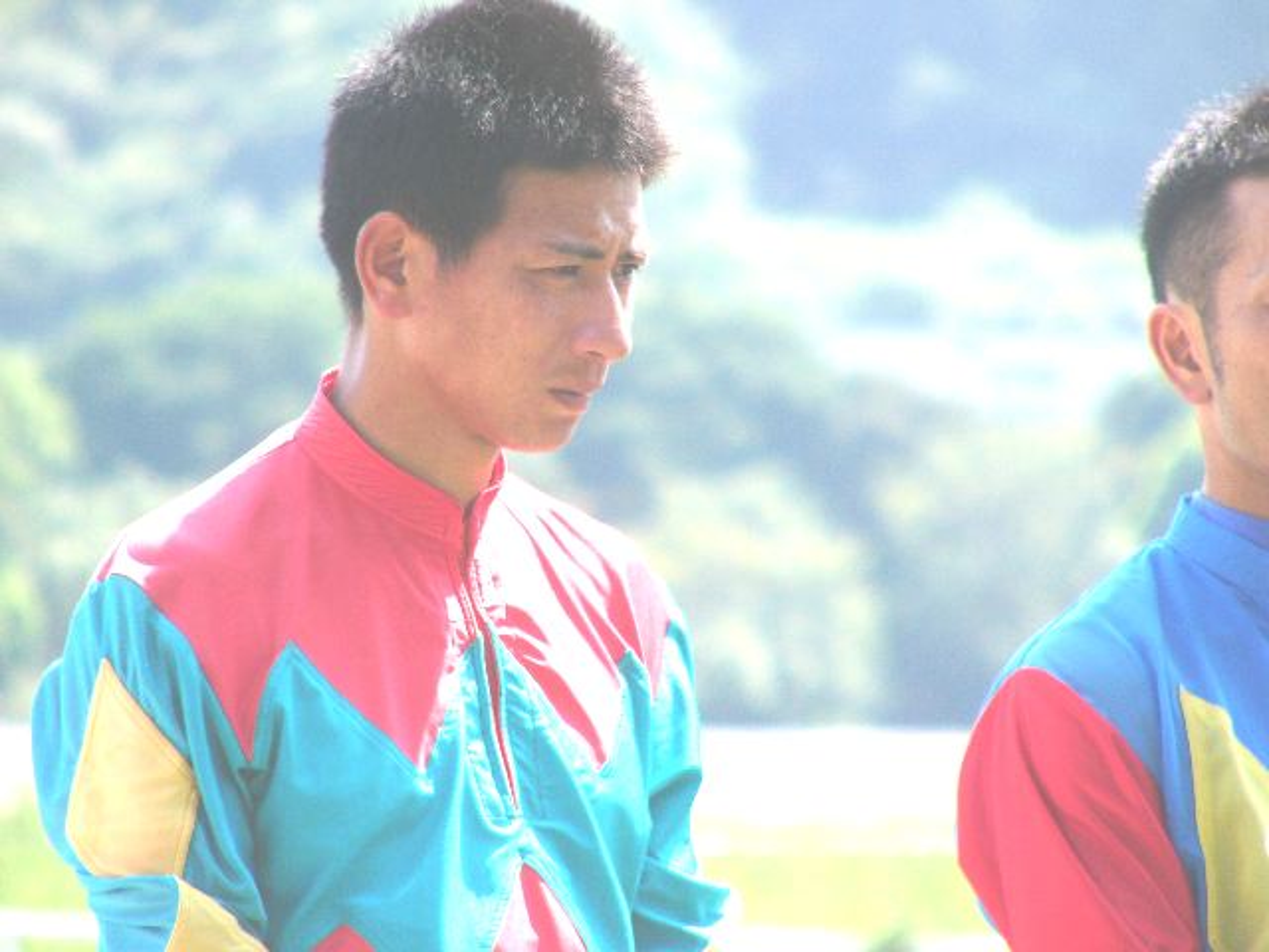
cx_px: 634
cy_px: 476
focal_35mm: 432
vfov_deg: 3.4
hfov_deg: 4.6
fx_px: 15837
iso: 50
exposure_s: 1/400
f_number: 5.6
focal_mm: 72
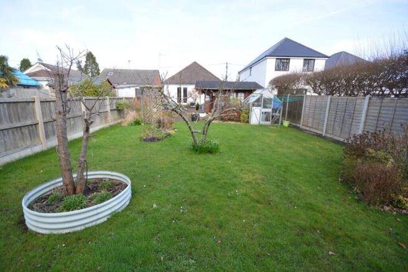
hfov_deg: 100.4
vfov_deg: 77.3
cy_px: 136
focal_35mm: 15
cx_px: 204
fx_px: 170
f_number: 8
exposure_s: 1/250
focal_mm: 10
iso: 400
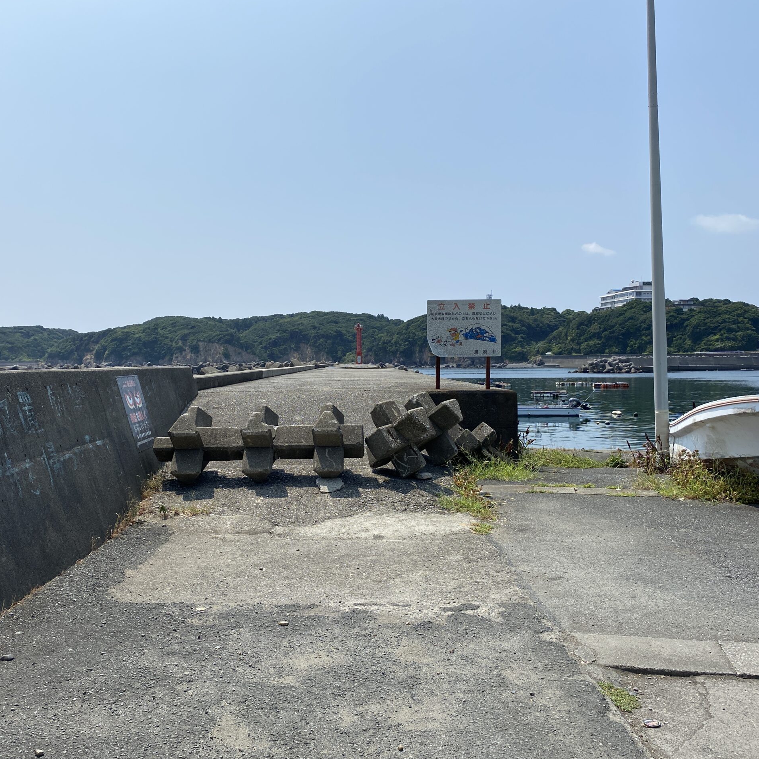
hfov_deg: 52.5
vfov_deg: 52.5
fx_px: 769
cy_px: 380
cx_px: 350
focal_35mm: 31
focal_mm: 4.25
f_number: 1.8
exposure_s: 1/5495
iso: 32
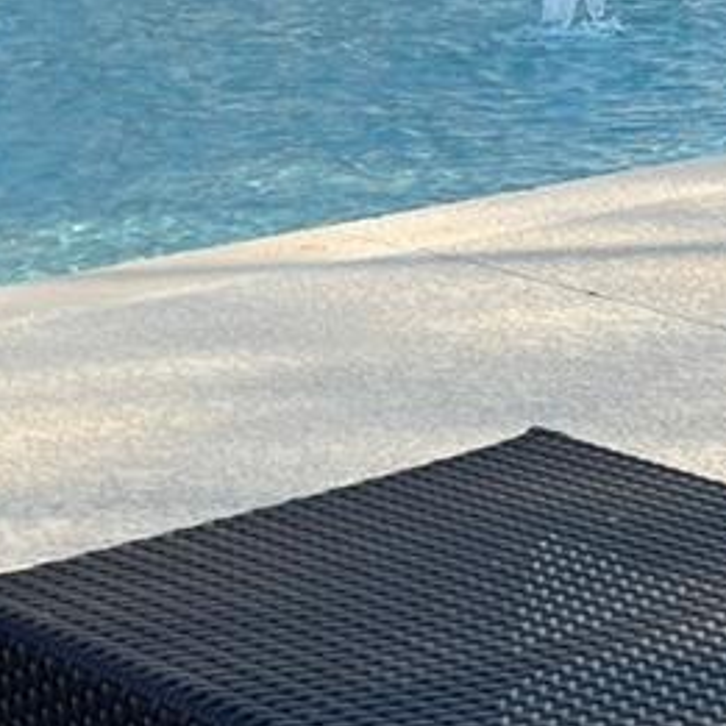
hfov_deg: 12.4
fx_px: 3203
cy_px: -403
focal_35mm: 135
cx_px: 1035
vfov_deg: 12.2
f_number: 1.5
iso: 50
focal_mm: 5.7
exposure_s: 1/3460
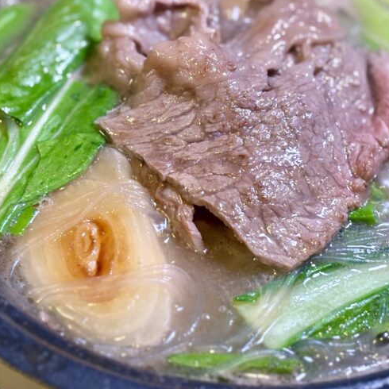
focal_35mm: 96
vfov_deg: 18.1
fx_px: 1221
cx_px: 239
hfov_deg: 18.1
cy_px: 154
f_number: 1.6
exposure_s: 1/61
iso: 50
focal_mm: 5.96
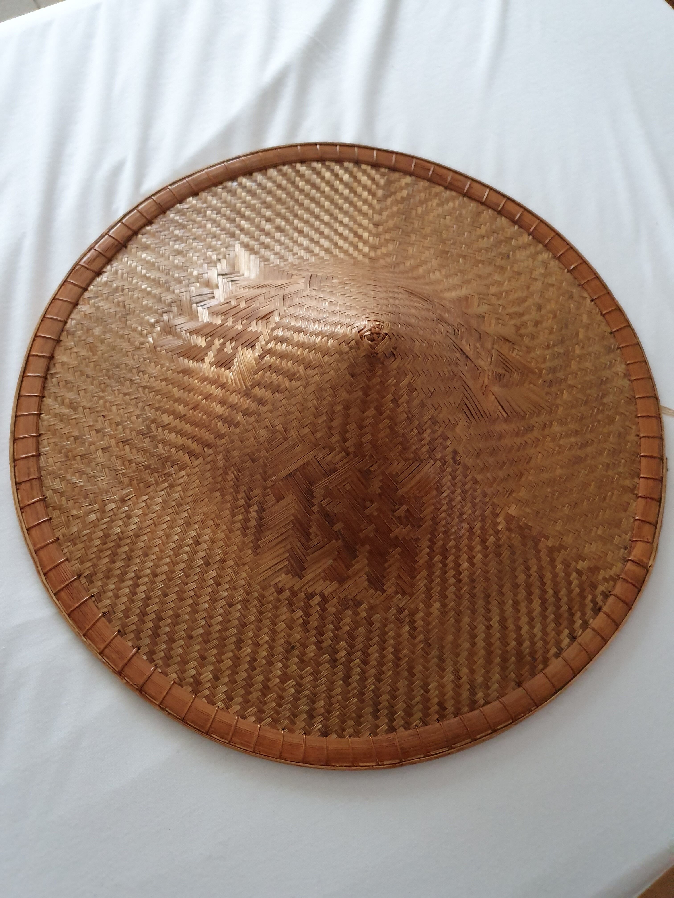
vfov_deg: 67.3
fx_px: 675
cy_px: 449
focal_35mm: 26
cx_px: 337
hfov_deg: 53.1
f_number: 1.5
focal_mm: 4.32
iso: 640
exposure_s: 1/50
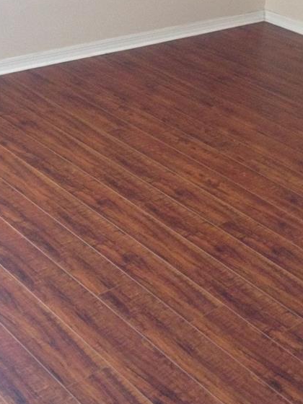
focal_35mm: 75
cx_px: 201
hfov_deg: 19.6
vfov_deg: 25.4
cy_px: 67
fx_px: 875
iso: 200
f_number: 2.4
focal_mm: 4.28
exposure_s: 1/20
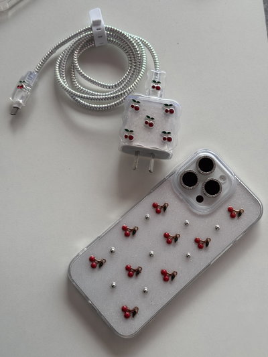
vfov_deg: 39.6
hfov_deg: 30.3
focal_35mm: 48
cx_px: 134
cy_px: 178
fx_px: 495
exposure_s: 1/693
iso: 64
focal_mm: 6.76
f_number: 1.78
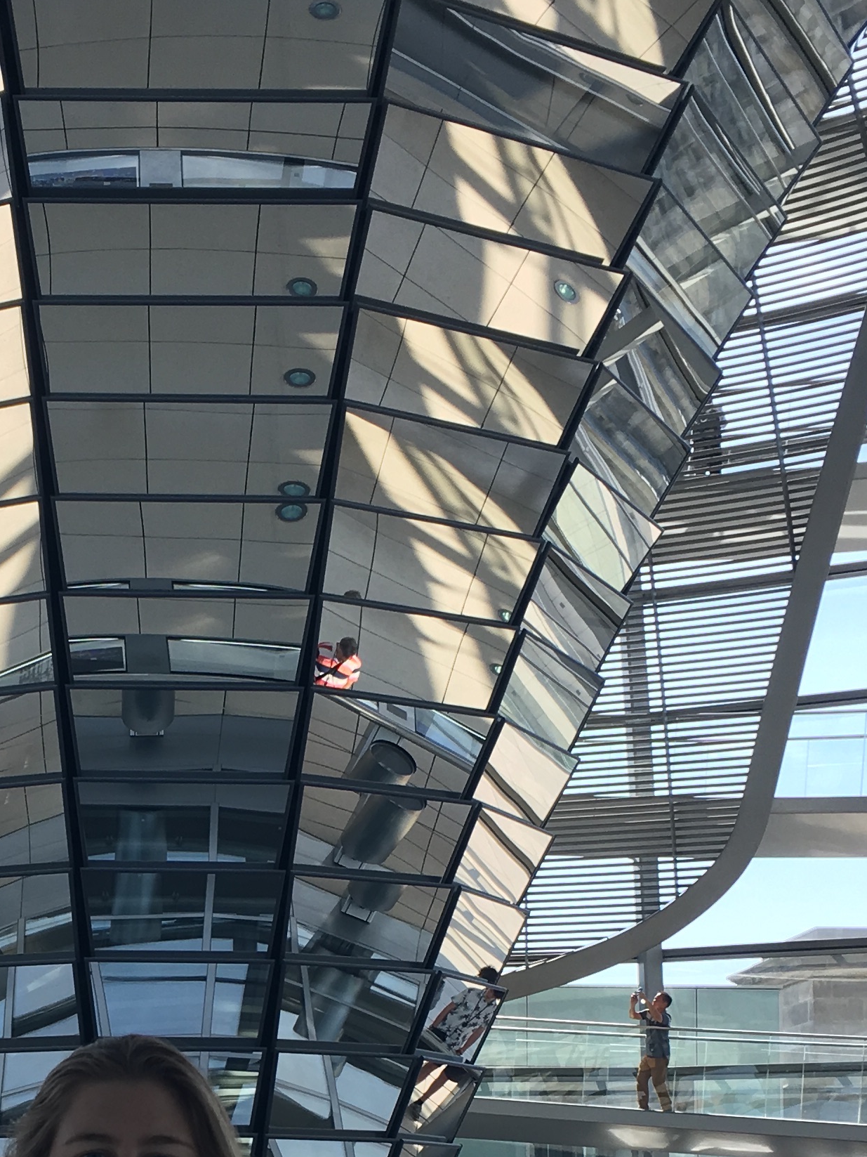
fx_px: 2371
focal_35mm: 71
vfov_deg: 26.4
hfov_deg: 20.4
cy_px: 1051
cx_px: 105
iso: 25
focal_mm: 4.15
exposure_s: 1/587
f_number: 2.2
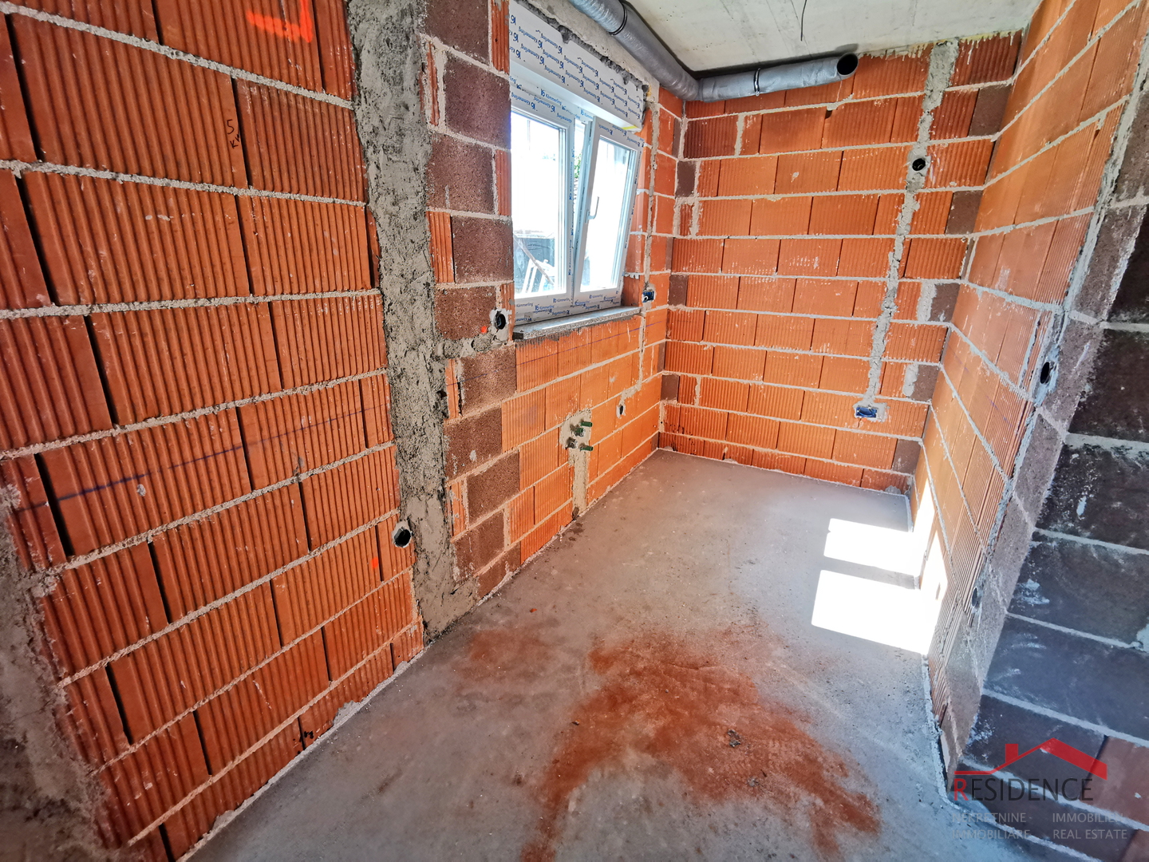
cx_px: 574
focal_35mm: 16
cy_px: 431
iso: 125
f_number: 2.2
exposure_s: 1/60
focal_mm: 2.35
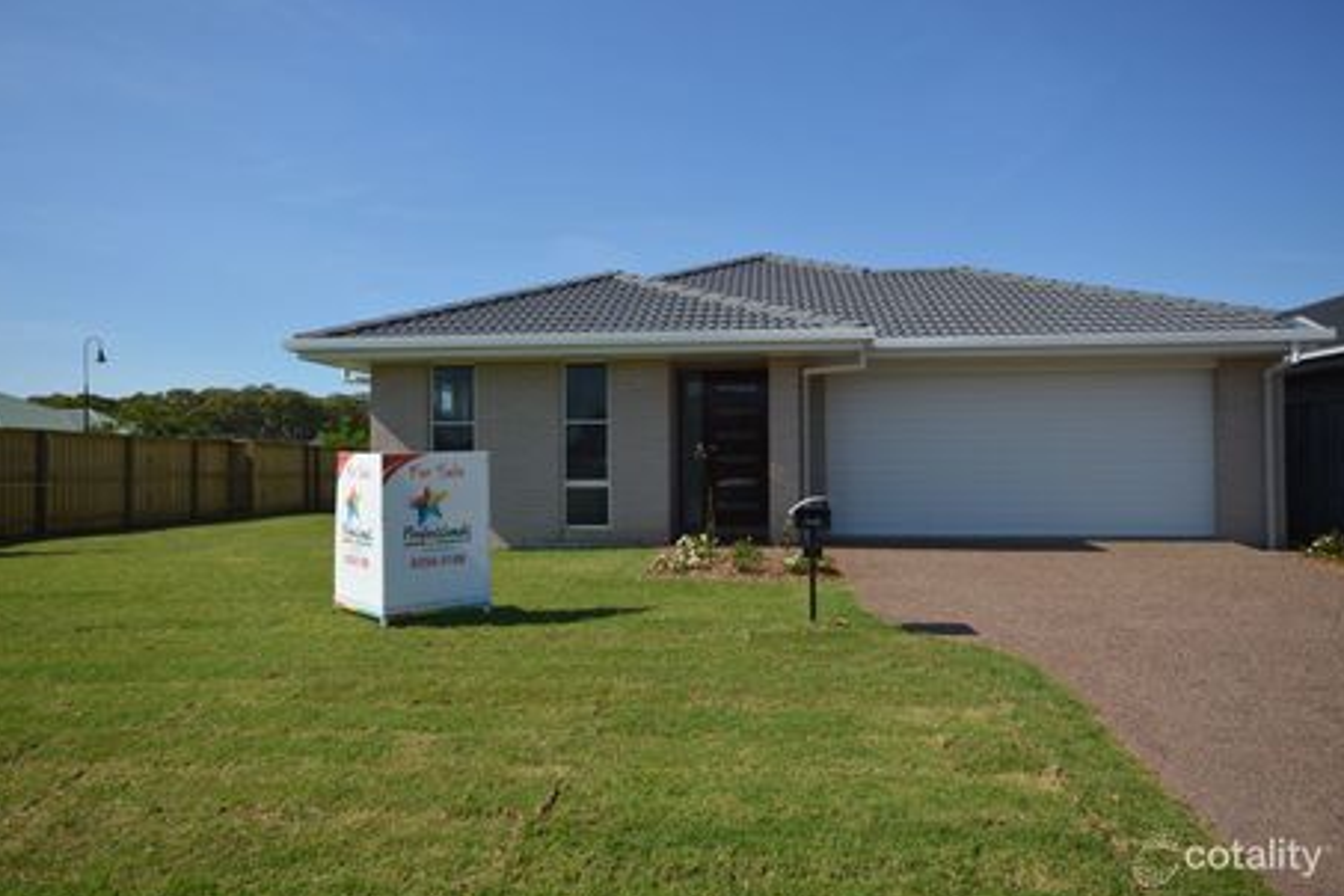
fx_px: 1045
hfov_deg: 65.5
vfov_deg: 46.4
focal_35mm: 28
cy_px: 452
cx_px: 673
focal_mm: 18
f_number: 9
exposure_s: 1/320
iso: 100
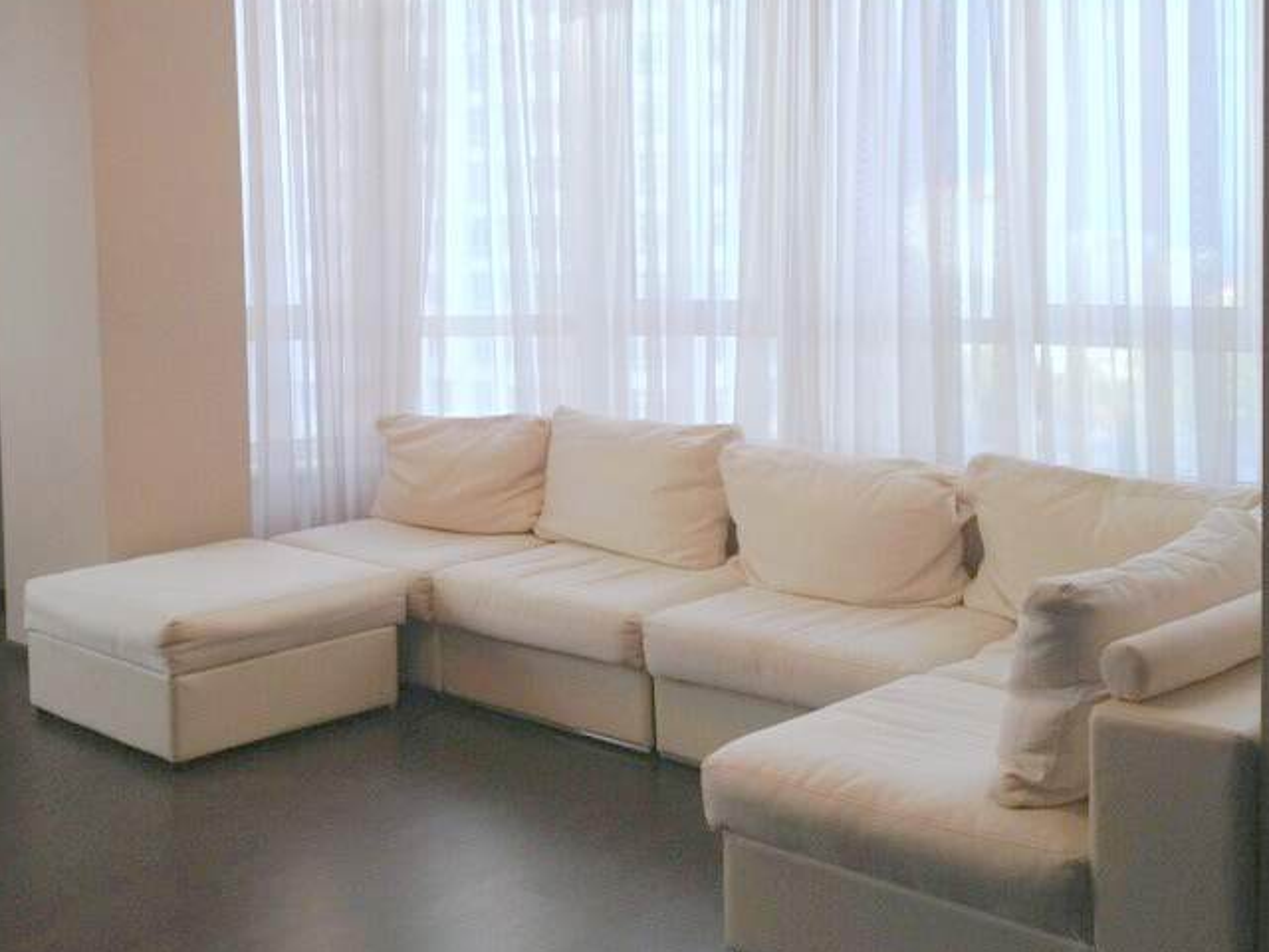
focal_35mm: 47
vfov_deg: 30.7
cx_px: 519
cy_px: 330
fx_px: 1723
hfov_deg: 40.3
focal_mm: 4.28
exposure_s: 1/178
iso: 50
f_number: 2.4
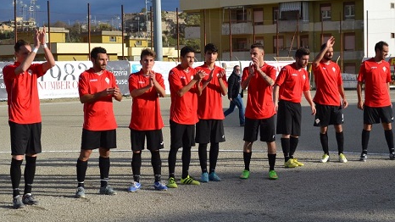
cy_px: 121
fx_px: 974
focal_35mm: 93
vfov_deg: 13.0
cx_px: 175
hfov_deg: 22.9
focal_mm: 46
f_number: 6.3
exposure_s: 1/1600
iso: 400
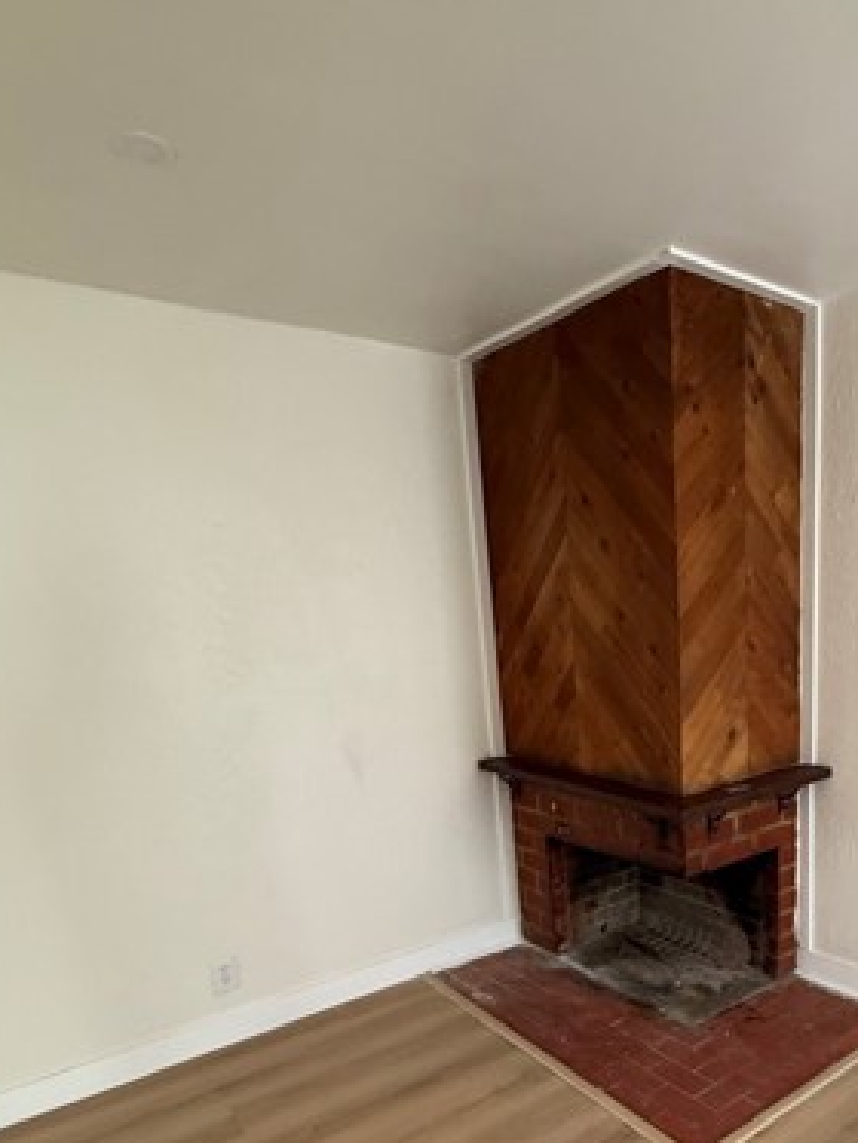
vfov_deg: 68.1
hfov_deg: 54.2
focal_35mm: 24
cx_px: 644
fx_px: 793
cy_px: 821
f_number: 2.2
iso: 400
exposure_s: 1/60
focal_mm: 2.22
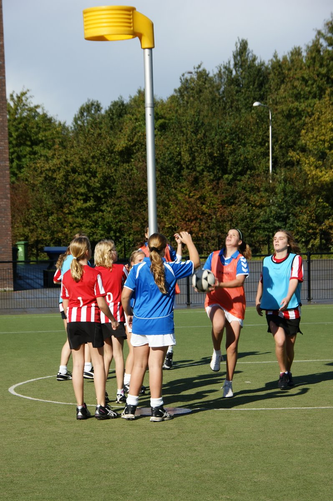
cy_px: 250
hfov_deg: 13.0
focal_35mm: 105
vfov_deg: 19.5
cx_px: 166
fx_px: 1459
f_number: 8
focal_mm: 70
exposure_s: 1/320
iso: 100
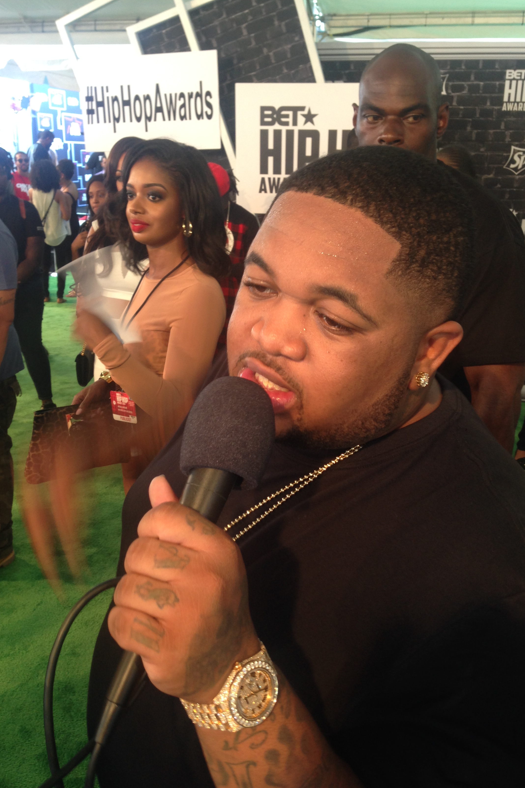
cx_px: 269
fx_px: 766
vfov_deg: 54.4
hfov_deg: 37.8
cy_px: 391
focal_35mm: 35
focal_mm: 4.12
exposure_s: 1/20
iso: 50
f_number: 2.4
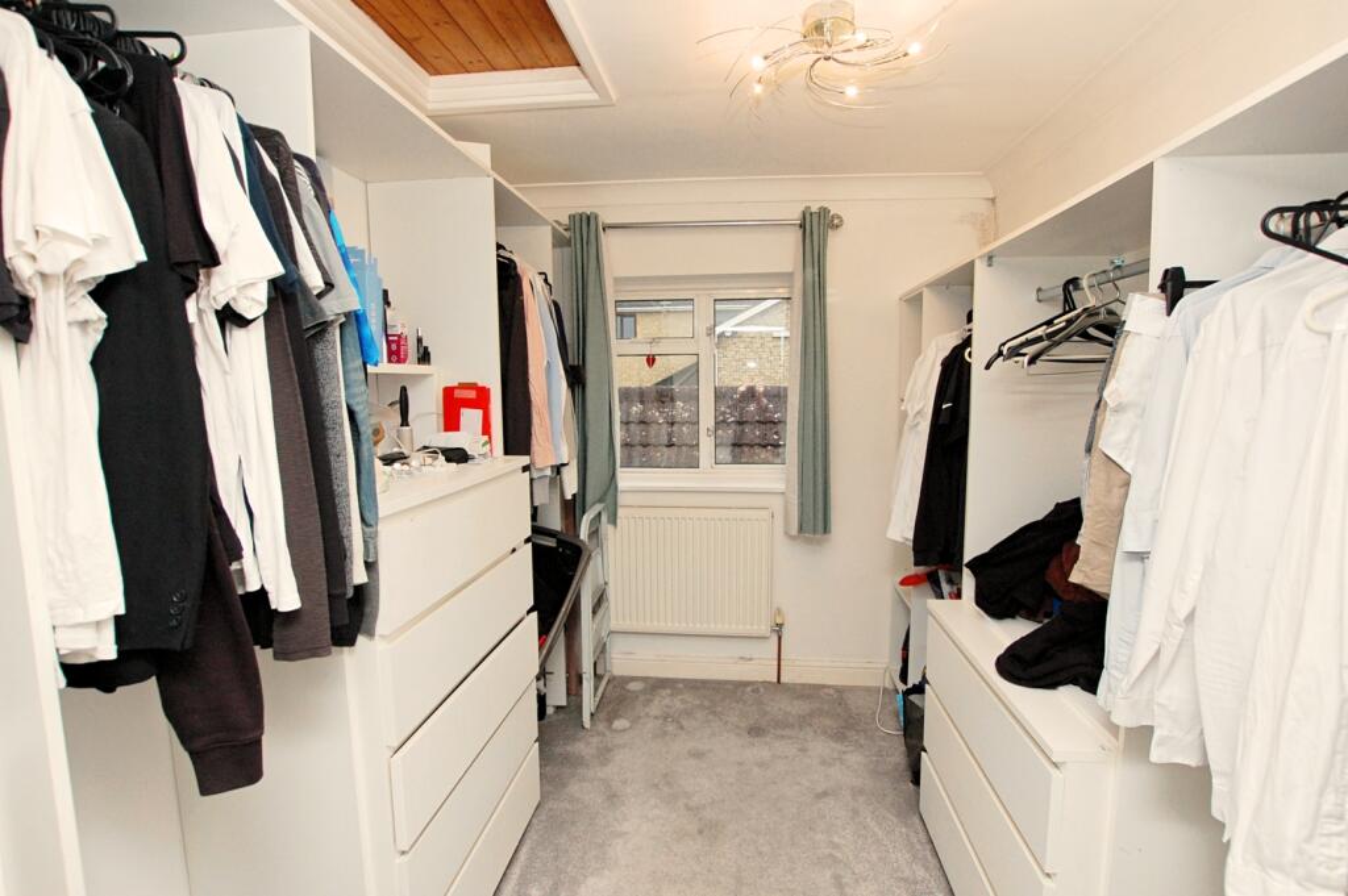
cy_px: 448
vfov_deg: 77.2
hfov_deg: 100.4
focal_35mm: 15
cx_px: 674
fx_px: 561
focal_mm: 10
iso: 800
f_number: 6.3
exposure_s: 1/125
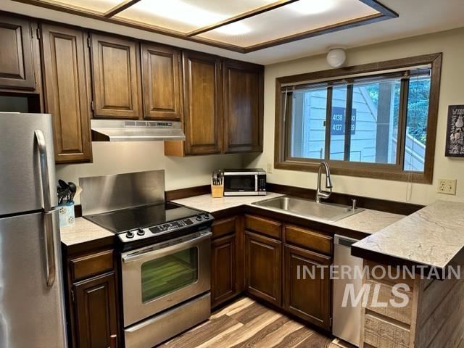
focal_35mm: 24
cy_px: 174
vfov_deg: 56.8
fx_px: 322
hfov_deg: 71.6
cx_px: 232
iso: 200
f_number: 1.78
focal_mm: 6.86
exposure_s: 1/60
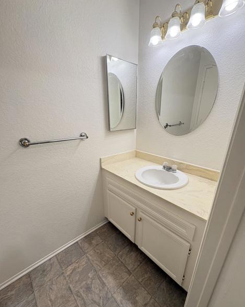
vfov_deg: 96.6
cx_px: 125
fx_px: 136
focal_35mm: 15
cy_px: 165
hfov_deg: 84.0
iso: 125
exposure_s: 1/120
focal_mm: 2.22
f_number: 2.2
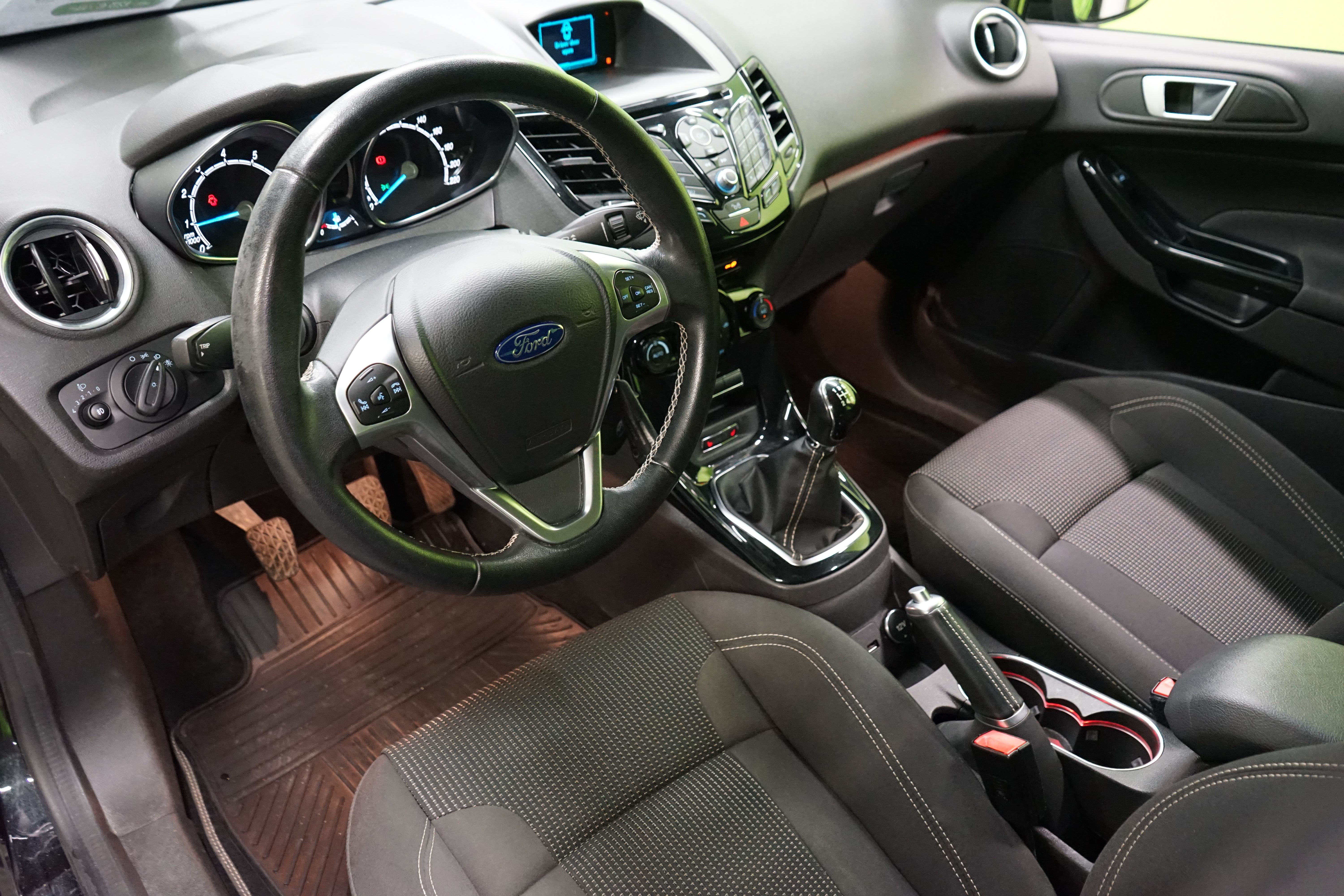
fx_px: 1045
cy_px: 448
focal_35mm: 28
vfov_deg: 46.4
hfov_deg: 65.5
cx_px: 672
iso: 6400
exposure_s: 1/60
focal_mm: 28
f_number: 5
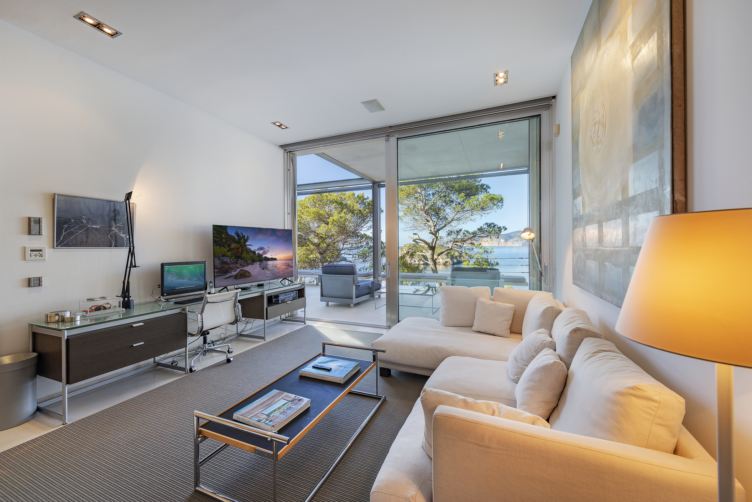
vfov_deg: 81.3
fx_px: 293
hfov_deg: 104.2
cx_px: 376
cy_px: 251
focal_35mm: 14
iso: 100
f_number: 8
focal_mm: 14
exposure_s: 1/160
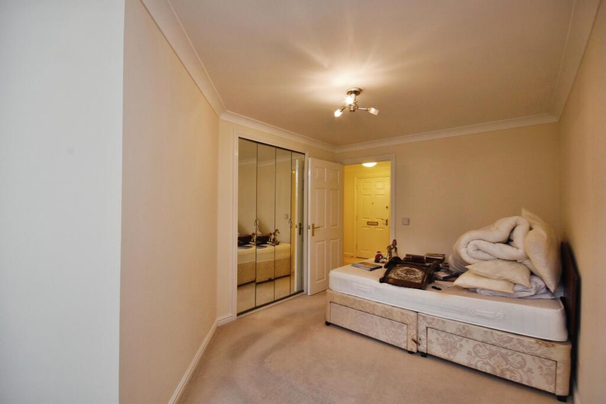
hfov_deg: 100.4
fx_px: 253
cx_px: 303
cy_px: 202
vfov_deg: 77.3
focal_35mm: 15
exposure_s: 1/20
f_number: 8
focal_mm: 10
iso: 400
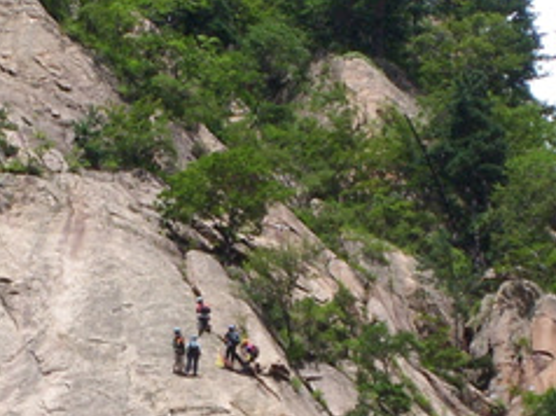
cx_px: 126
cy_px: 297
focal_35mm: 353
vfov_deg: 4.2
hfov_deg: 5.6
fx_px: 5664
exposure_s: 1/620
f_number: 4.9
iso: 50
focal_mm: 17.4
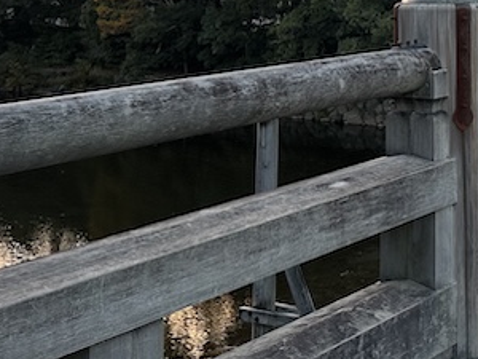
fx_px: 1105
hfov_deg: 23.4
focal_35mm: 80
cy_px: -57
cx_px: 483
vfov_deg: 17.7
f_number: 1.78
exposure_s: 1/587
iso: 80
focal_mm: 6.86
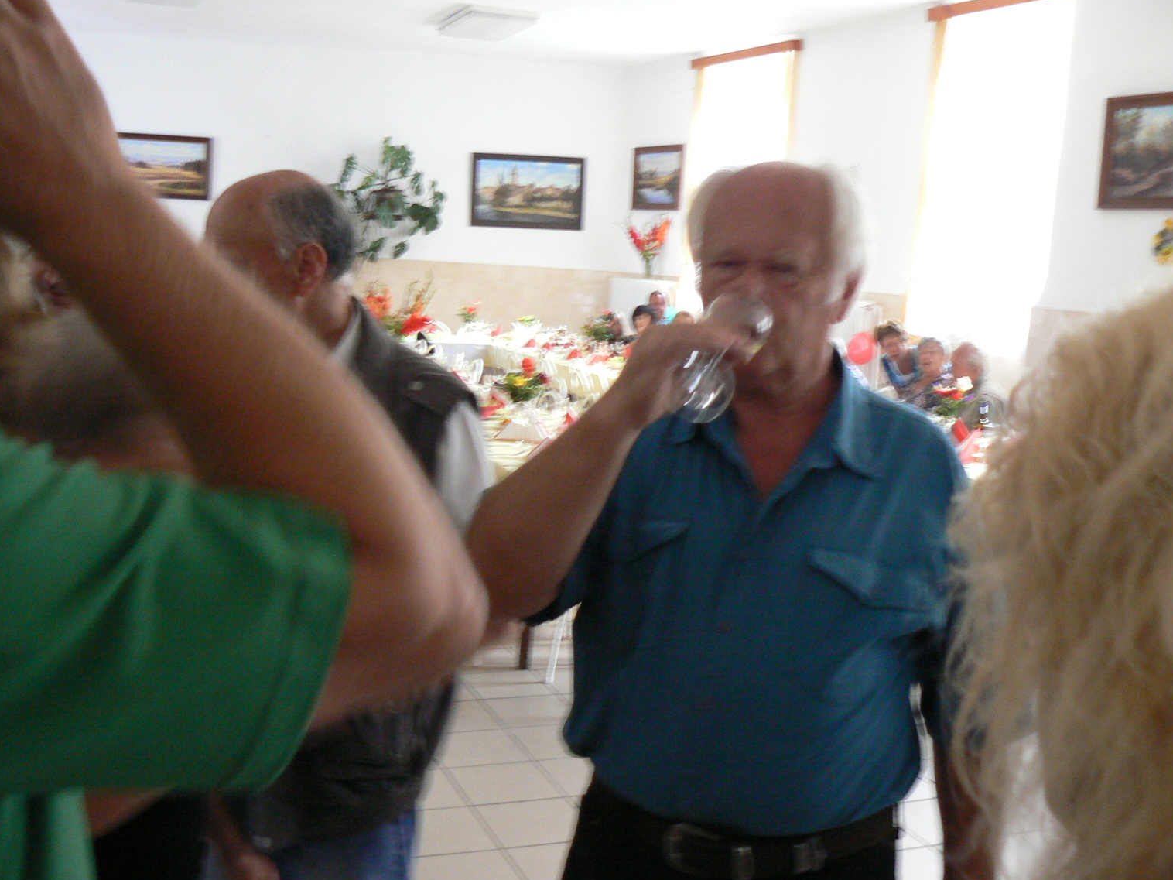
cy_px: 444
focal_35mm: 38
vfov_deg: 37.7
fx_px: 1288
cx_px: 614
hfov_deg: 49.0
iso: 200
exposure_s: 1/10
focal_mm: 6
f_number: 2.8
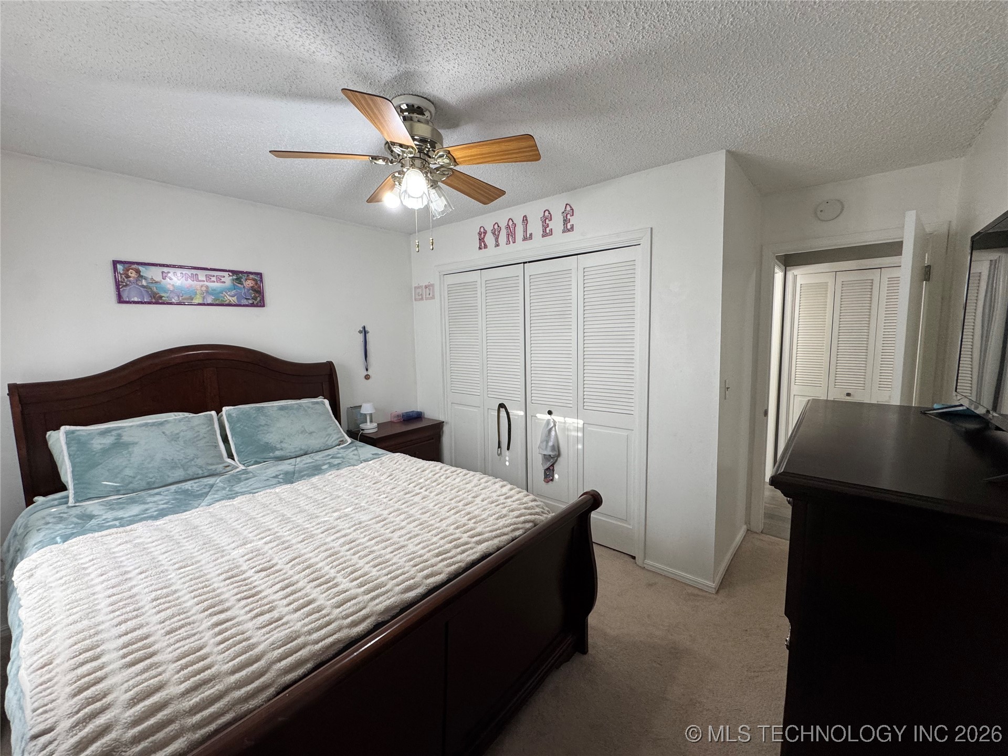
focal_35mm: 14
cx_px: 504
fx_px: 408
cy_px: 378
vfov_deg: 85.7
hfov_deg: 102.1
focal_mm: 2.22
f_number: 2.2
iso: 200
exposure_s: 1/120
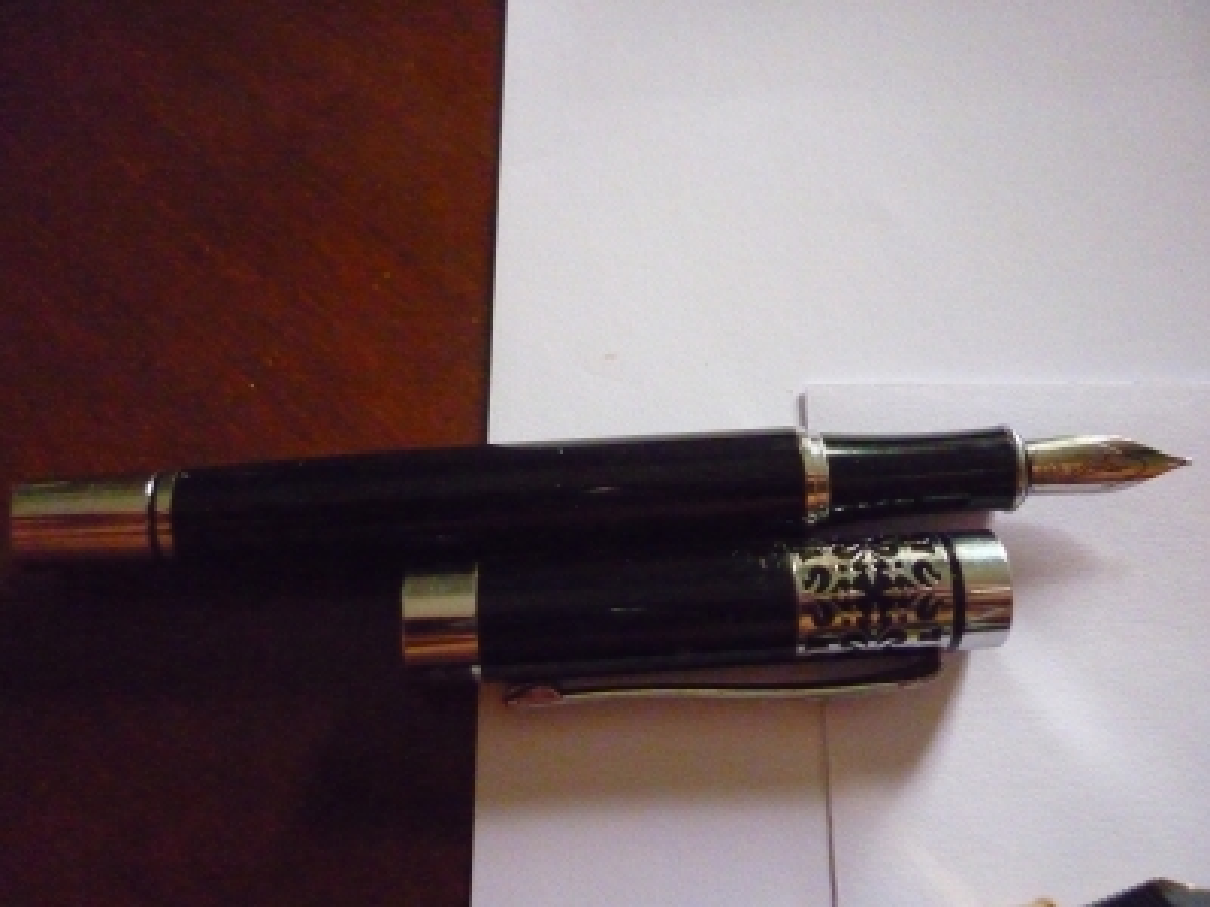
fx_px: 1154
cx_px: 605
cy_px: 454
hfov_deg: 55.4
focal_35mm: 33
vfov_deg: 42.9
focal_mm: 5.5
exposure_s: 1/125
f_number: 2.8
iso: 1600
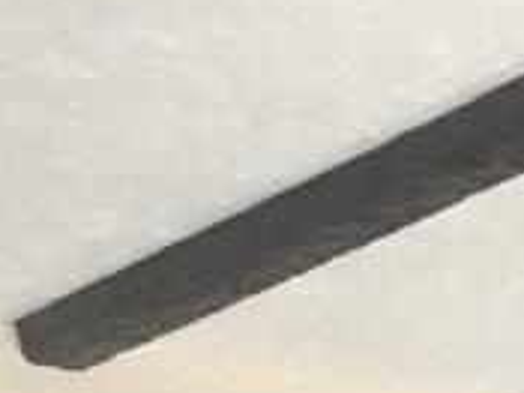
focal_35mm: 170
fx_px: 2572
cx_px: 1482
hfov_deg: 9.5
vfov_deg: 7.8
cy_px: 1110
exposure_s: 1/30
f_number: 2.2
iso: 40
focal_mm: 4.15
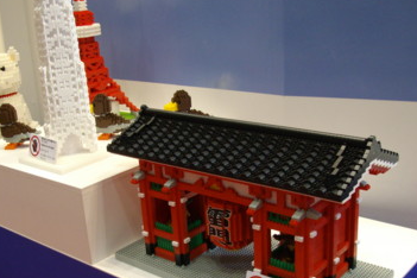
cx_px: 194
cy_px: 173
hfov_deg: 41.1
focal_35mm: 48
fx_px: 556
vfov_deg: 28.0
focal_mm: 6
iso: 160
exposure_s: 1/50
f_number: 2.7
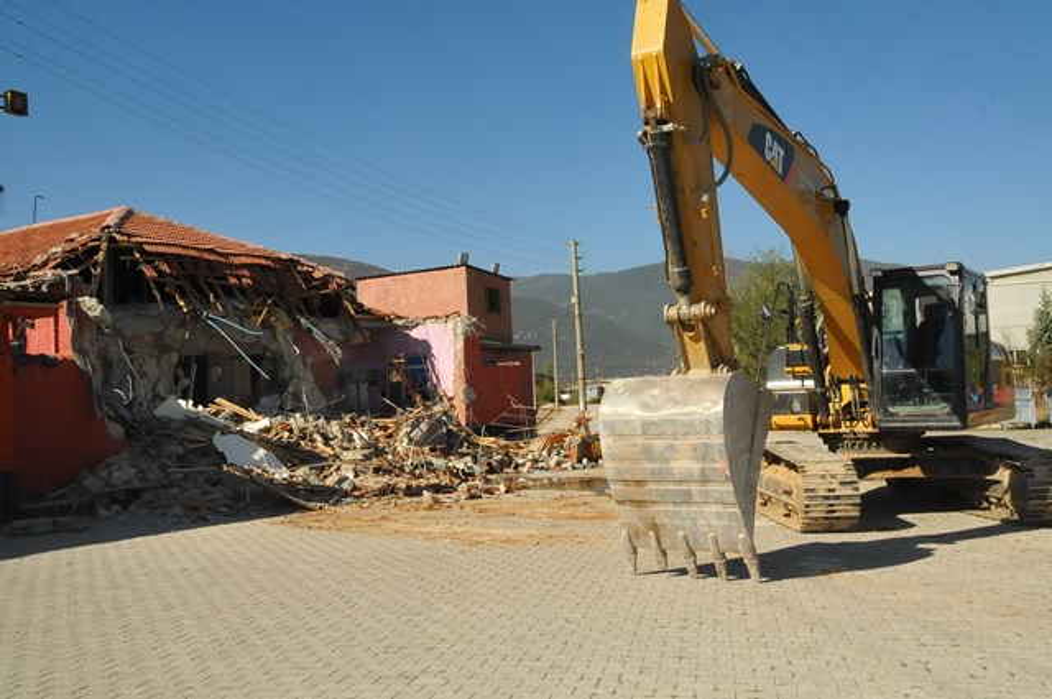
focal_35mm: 33
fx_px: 963
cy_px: 350
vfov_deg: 39.9
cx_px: 526
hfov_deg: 57.3
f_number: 22
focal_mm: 22
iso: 800
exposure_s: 1/320
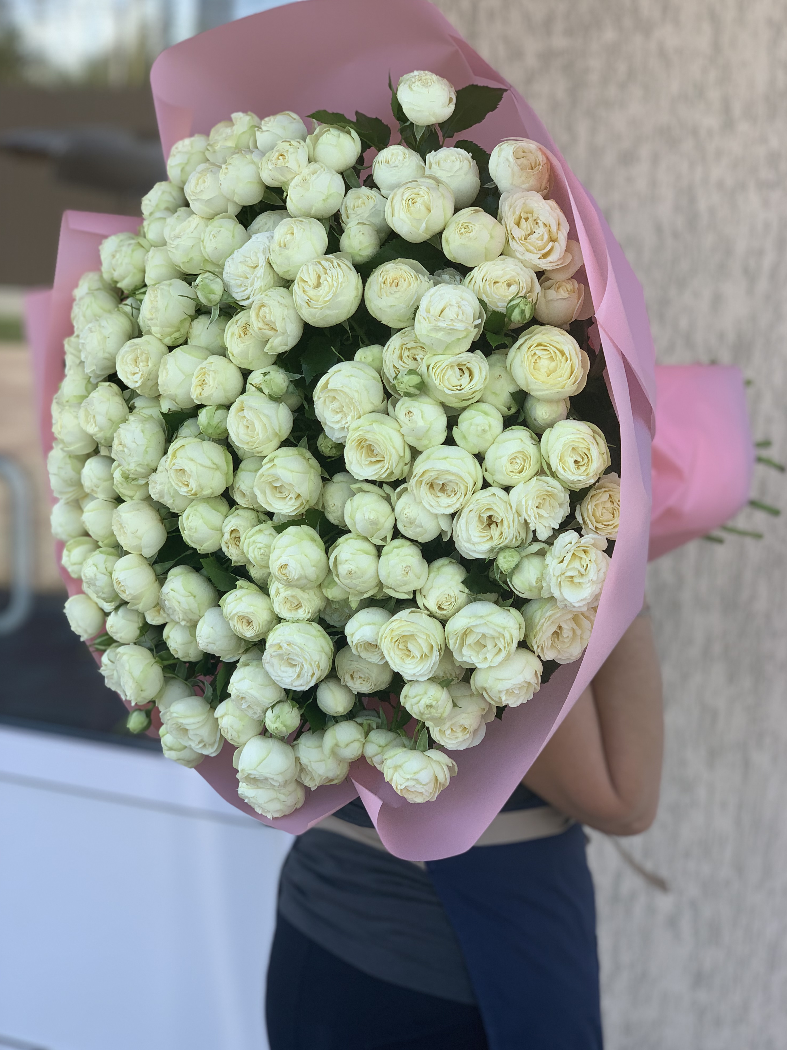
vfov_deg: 36.2
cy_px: 516
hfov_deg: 27.5
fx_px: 1607
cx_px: 398
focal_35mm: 53
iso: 16
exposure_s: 1/210
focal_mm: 6
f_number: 2.4
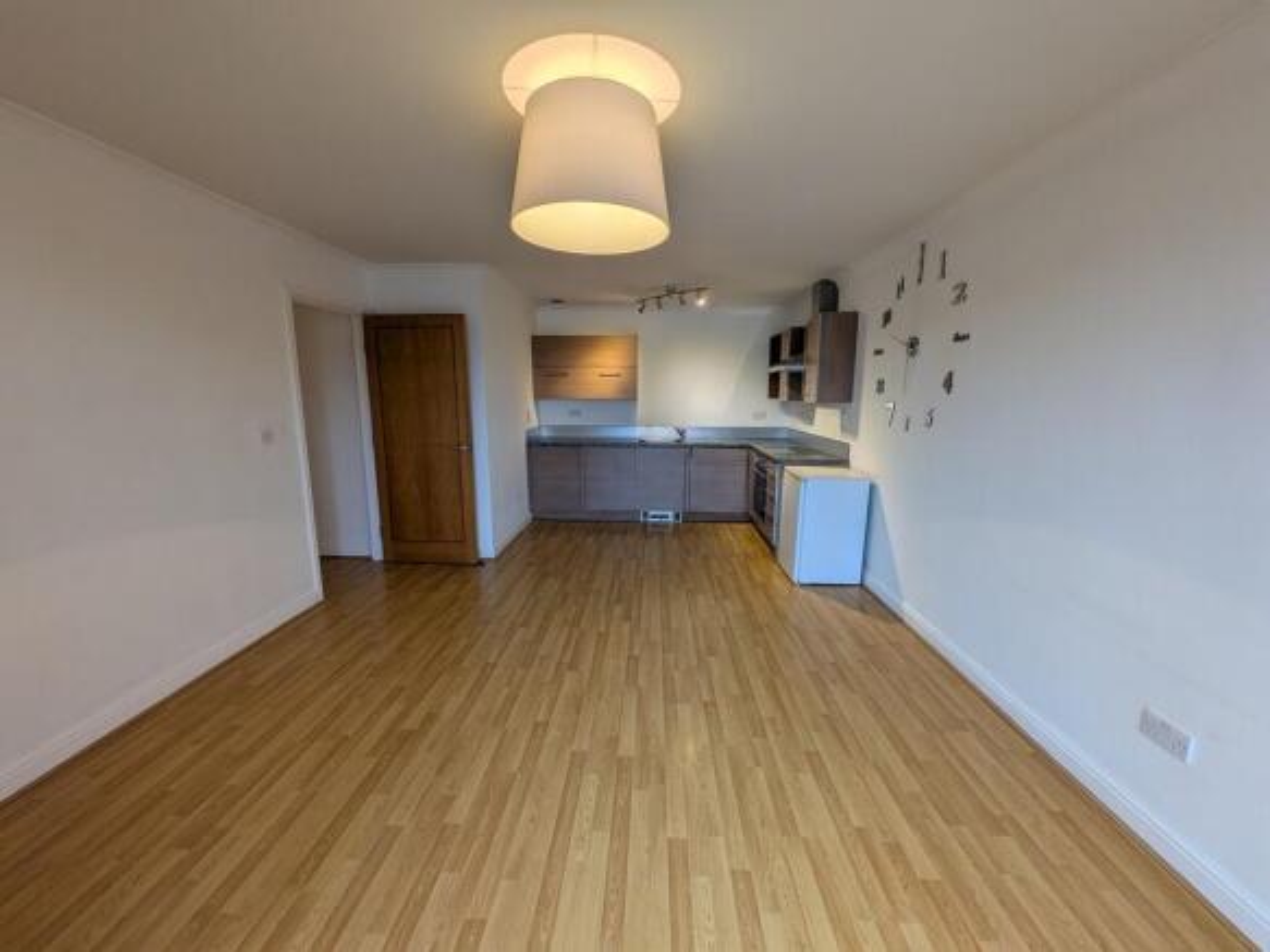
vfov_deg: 85.7
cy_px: 476
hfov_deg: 102.1
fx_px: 514
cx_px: 635
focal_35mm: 14
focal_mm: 1.85
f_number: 2.2
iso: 57
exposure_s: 1/50
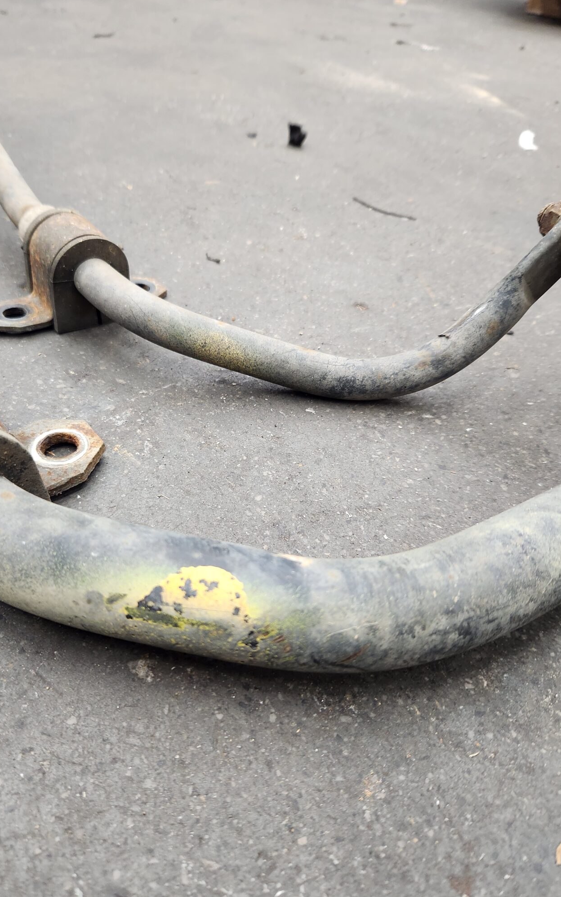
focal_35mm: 25
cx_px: 249
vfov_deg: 72.5
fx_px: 612
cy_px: 456
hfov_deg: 49.2
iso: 250
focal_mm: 5.4
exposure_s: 1/120
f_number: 1.8
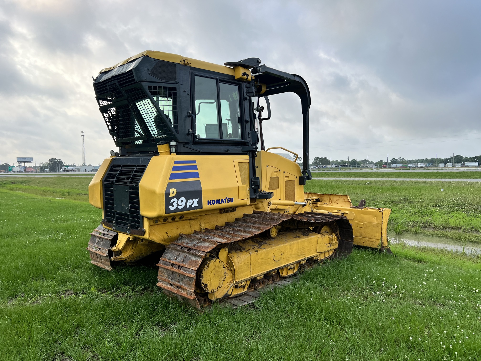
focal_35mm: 26
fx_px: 361
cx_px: 240
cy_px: 180
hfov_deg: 67.3
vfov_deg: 53.1
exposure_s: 1/2008
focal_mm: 5.7
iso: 50
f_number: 1.5
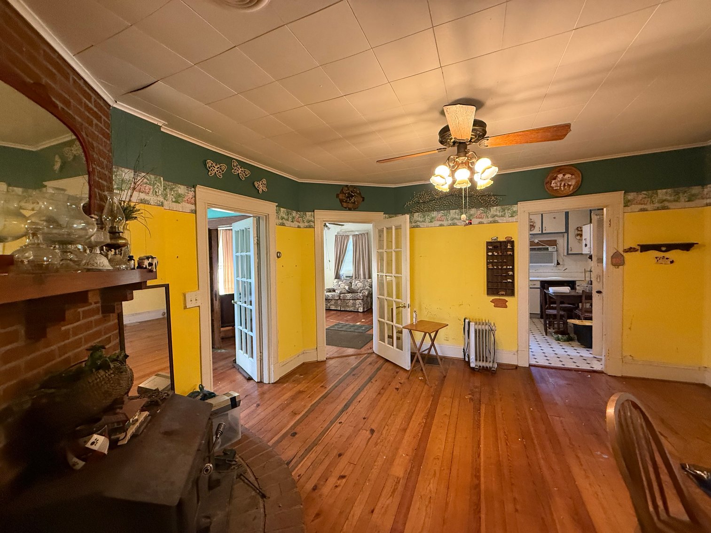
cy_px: 266
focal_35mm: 14
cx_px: 356
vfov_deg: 85.7
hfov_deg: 102.1
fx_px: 288
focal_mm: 2.22
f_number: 2.2
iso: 400
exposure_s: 1/60
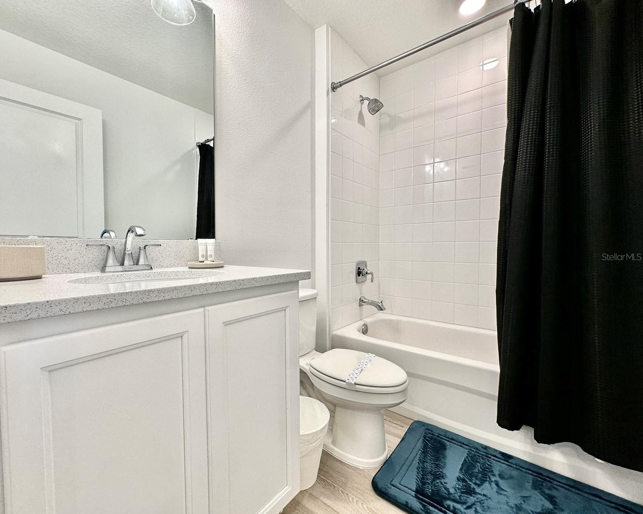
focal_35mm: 15
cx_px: 291
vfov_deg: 84.0
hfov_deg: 96.5
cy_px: 257
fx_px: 285
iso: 100
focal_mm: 2.22
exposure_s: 1/120
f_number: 2.2
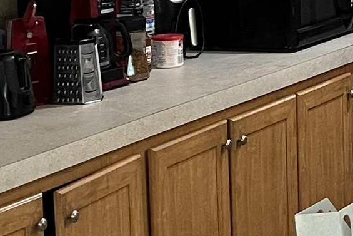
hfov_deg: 12.9
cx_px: 587
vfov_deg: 9.2
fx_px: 1442
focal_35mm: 147
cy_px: -78
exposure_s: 1/60
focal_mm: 5.1
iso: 320
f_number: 1.6
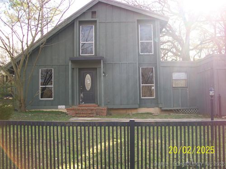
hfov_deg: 51.4
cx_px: 113
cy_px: 84
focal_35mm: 36
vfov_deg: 39.7
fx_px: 235
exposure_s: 1/160
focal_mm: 6
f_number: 2.7
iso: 64
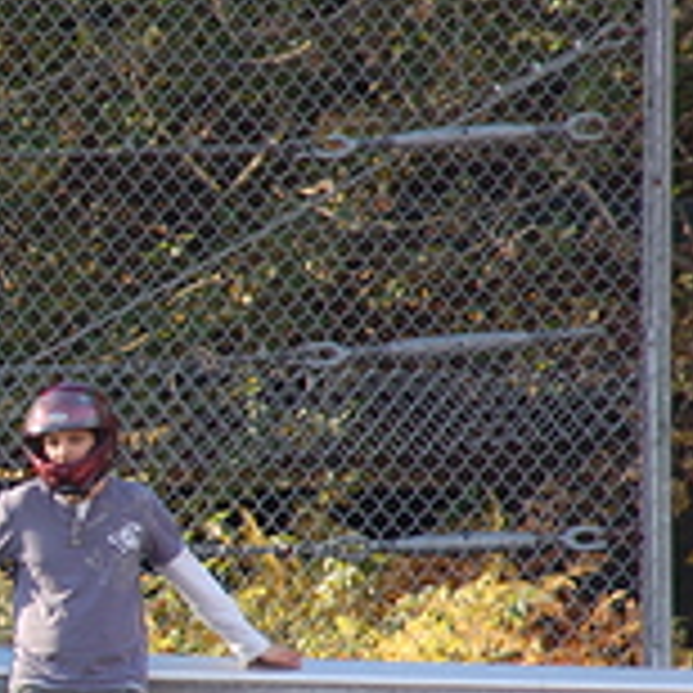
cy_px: 554
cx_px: -428
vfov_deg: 1.4
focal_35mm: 1239
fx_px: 28063
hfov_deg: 1.4
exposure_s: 1/100
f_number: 7.1
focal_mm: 300
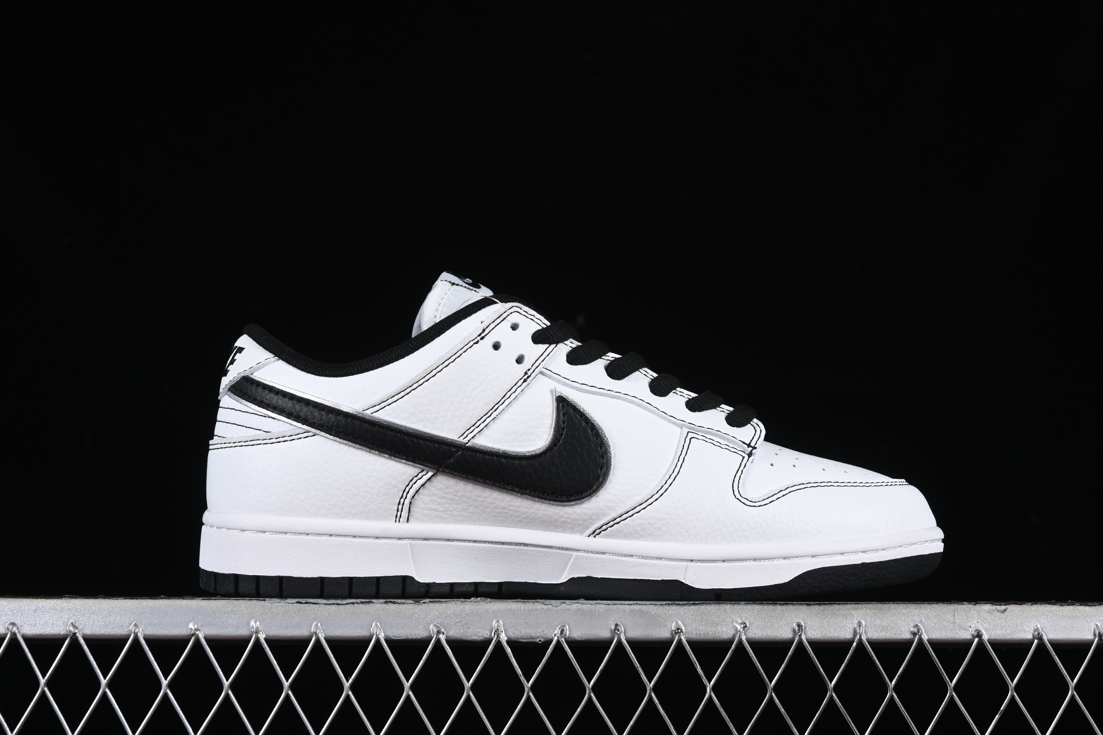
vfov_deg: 18.2
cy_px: 368
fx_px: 2298
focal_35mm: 75
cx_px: 552
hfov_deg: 27.0
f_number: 8
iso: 160
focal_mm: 50
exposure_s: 1/80
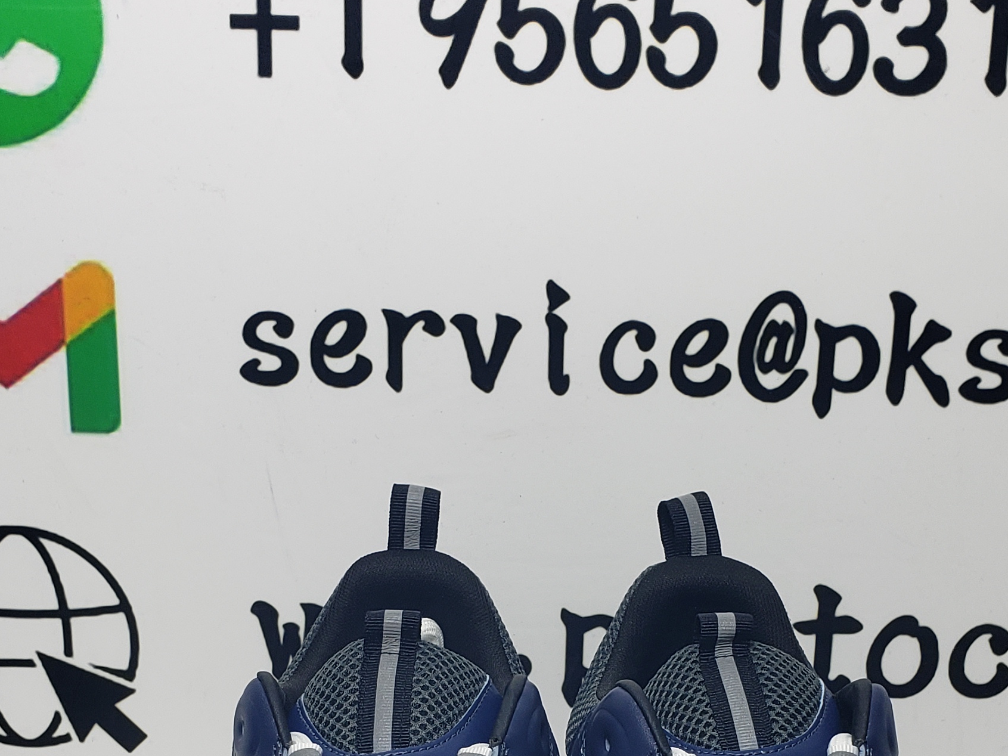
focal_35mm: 62
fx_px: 1805
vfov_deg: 22.4
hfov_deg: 31.2
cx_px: 562
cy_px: 826
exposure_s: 1/226
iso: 50
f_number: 2.4
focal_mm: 4.3
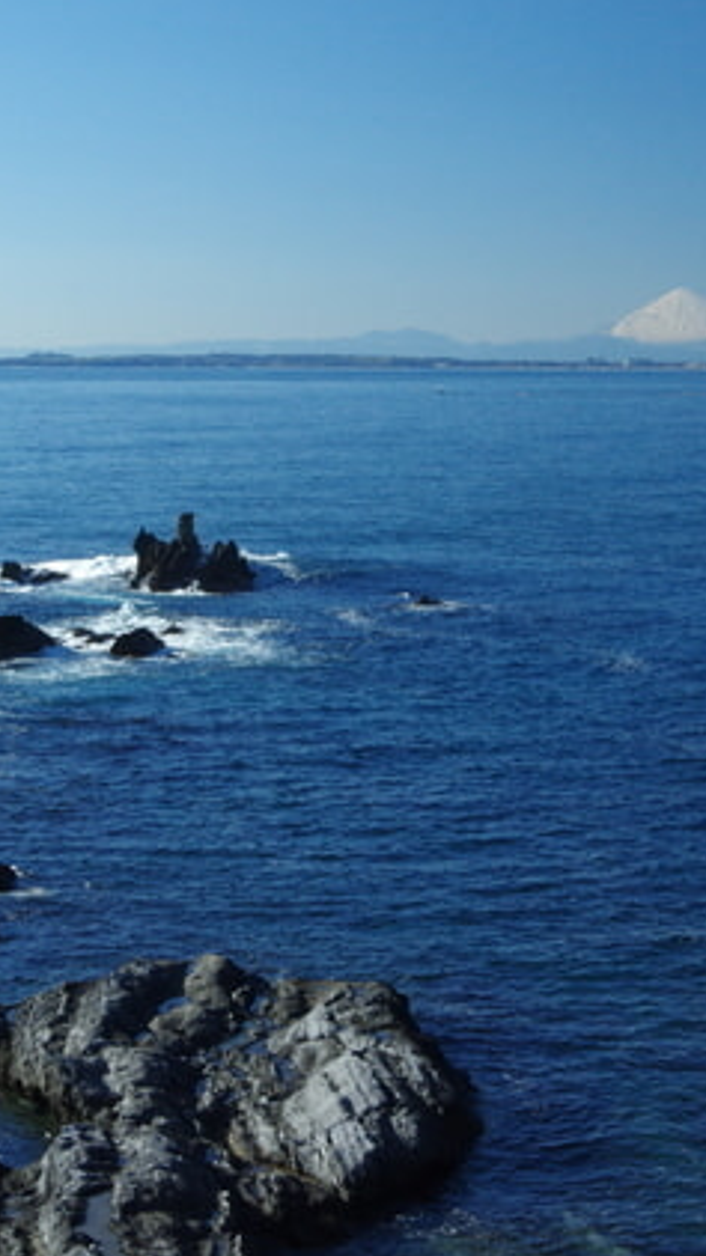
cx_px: 349
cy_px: 629
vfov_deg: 29.0
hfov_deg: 16.5
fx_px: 2432
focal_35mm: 73
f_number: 18
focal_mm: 31
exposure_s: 1/125
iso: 1250
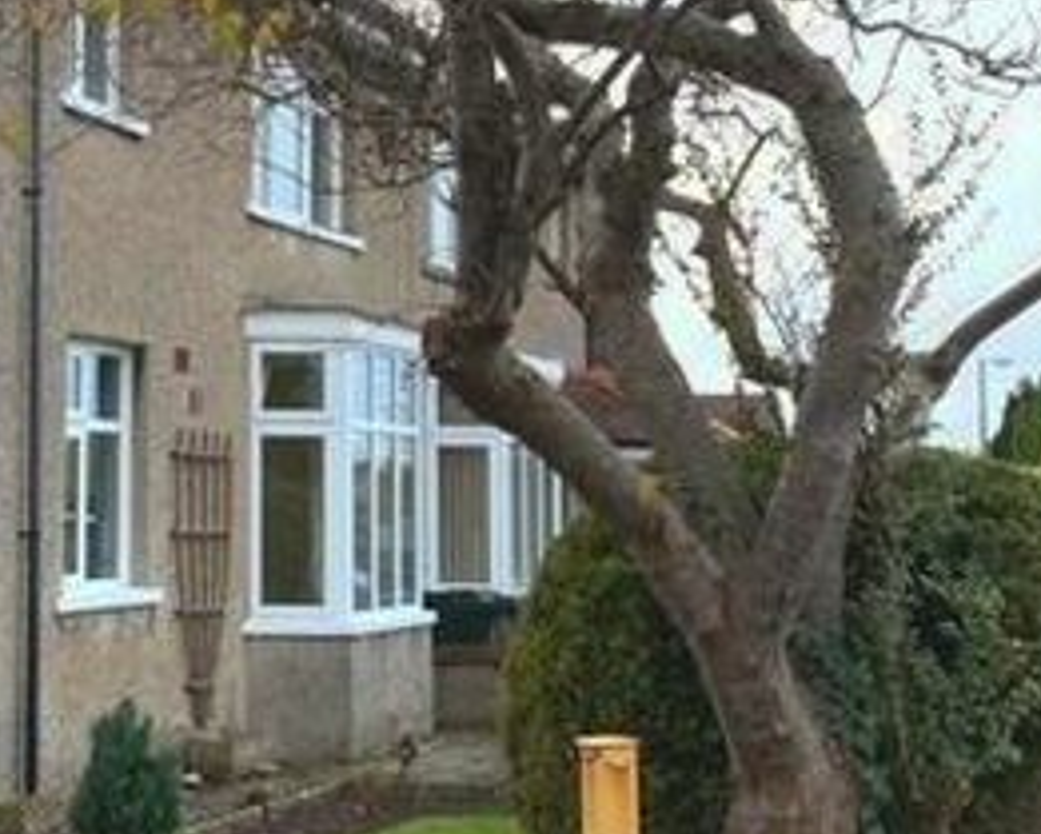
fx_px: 2096
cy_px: 319
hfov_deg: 26.8
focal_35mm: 68
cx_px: 72
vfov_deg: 22.4
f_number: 1.8
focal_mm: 4.25
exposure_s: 1/666
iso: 32
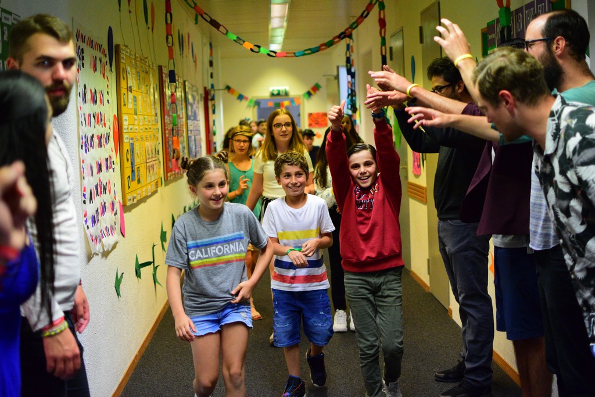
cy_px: 198
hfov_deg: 37.8
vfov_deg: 25.8
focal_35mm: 52
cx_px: 298
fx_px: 868
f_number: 1.8
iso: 3200
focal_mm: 35
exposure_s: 1/400
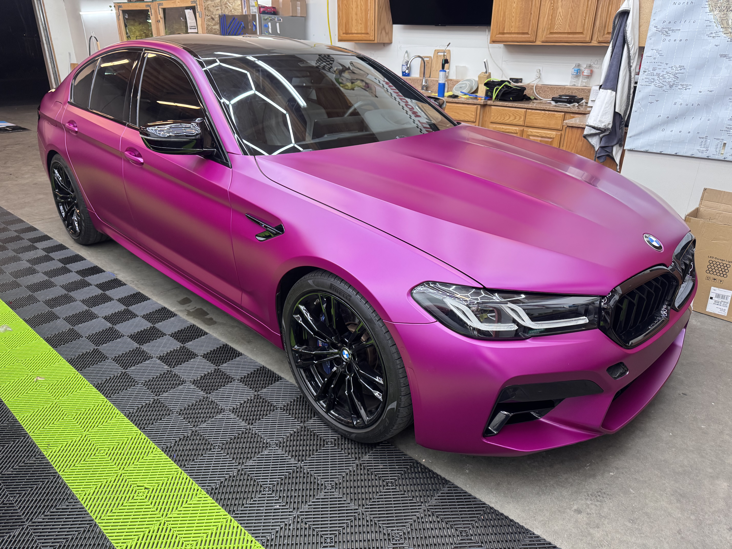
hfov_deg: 71.6
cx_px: 366
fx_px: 508
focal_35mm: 24
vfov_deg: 56.8
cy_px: 274
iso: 160
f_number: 1.78
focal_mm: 6.76
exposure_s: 1/120
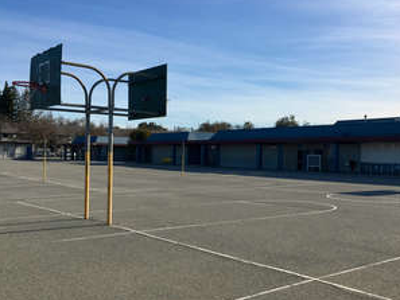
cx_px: 233
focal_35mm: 39
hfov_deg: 47.7
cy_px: 163
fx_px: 451
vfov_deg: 36.8
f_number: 2.2
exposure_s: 1/1832
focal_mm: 4.15
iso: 25
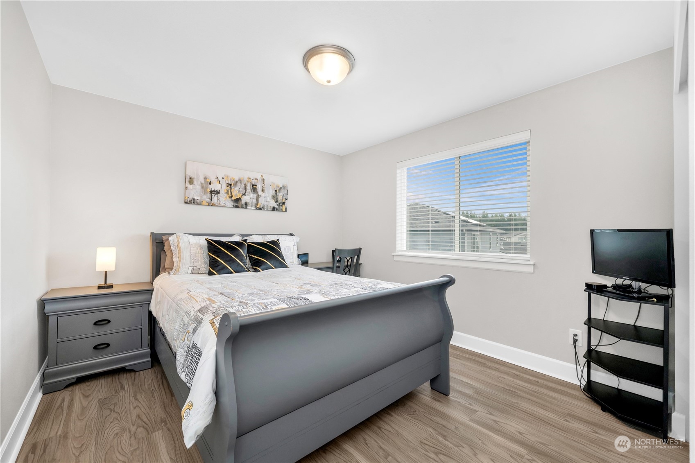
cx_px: 348
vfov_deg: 81.2
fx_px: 270
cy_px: 232
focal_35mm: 14
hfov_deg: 104.3
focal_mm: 14
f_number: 7.1
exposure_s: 1/30
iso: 1000
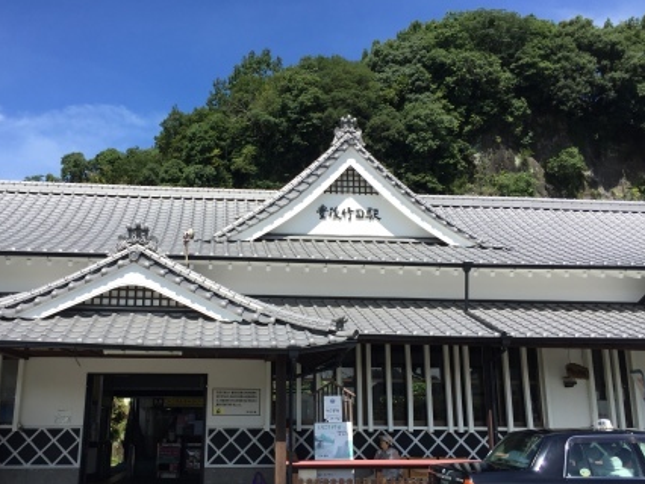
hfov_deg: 53.7
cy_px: 271
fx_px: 634
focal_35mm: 34
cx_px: 274
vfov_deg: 41.8
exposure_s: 1/1464
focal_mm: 4.15
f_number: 2.2
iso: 32
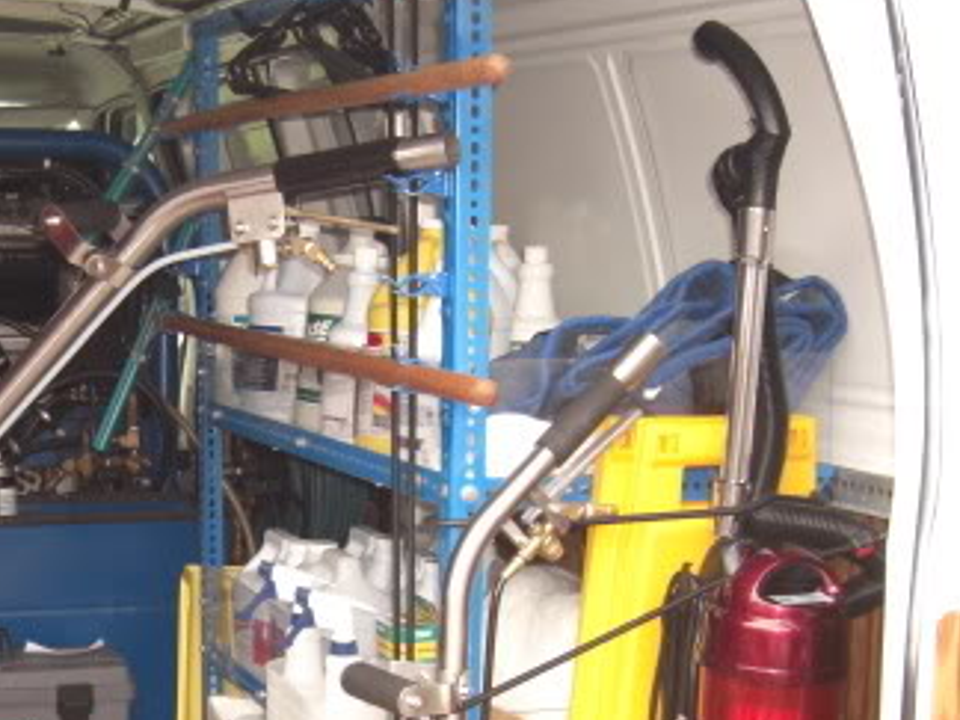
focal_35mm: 75
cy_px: 524
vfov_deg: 19.5
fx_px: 2080
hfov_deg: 25.5
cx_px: 184
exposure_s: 1/60
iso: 100
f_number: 2.8
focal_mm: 7.9
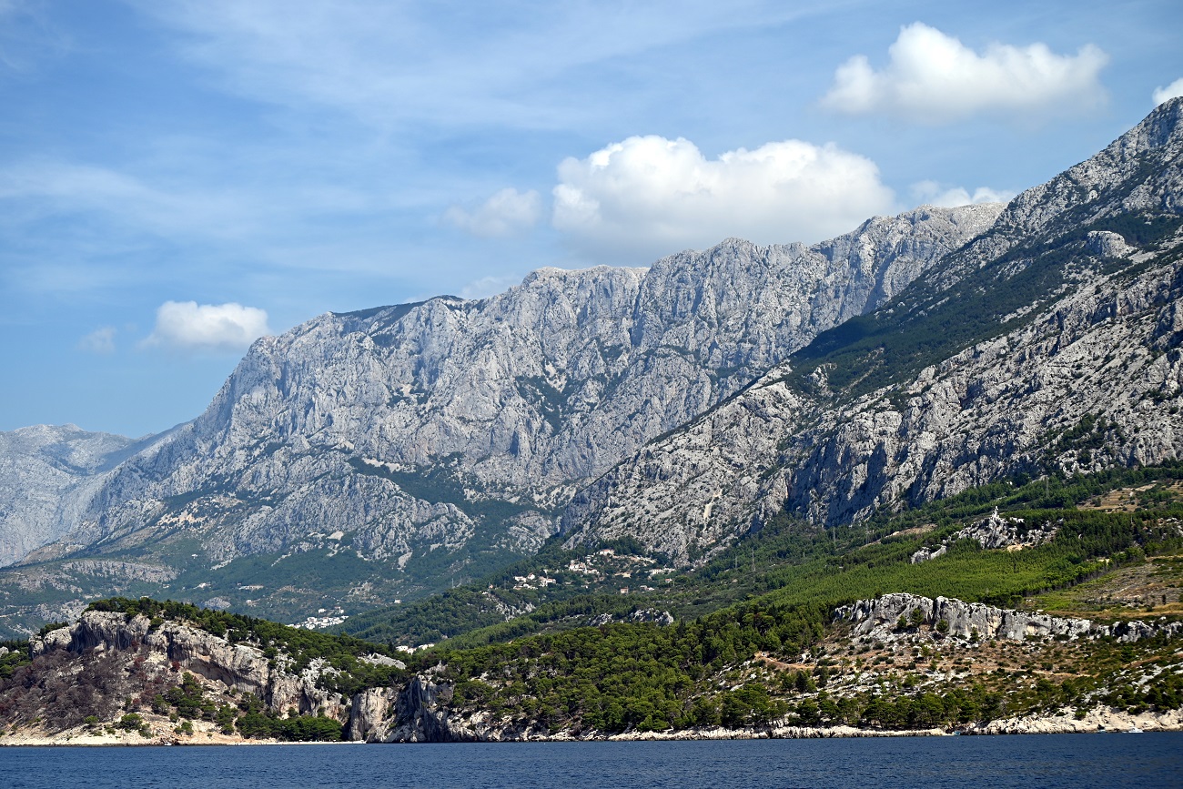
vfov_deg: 16.7
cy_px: 394
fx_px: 2695
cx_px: 592
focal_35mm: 82
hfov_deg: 24.8
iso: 100
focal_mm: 82
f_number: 6.3
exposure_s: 1/640
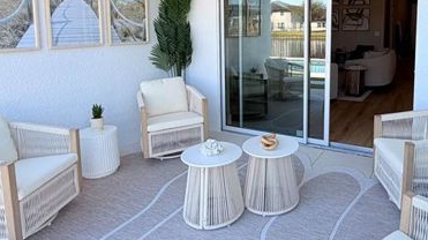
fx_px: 329
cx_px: 281
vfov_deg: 38.9
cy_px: 57
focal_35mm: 29
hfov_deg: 64.6
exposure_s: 1/321
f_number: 2.2
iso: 50
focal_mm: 2.22
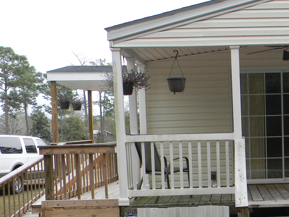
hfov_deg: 32.2
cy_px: 161
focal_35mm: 57
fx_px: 476
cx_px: 259
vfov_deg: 25.4
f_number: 3.5
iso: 80
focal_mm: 5
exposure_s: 1/251
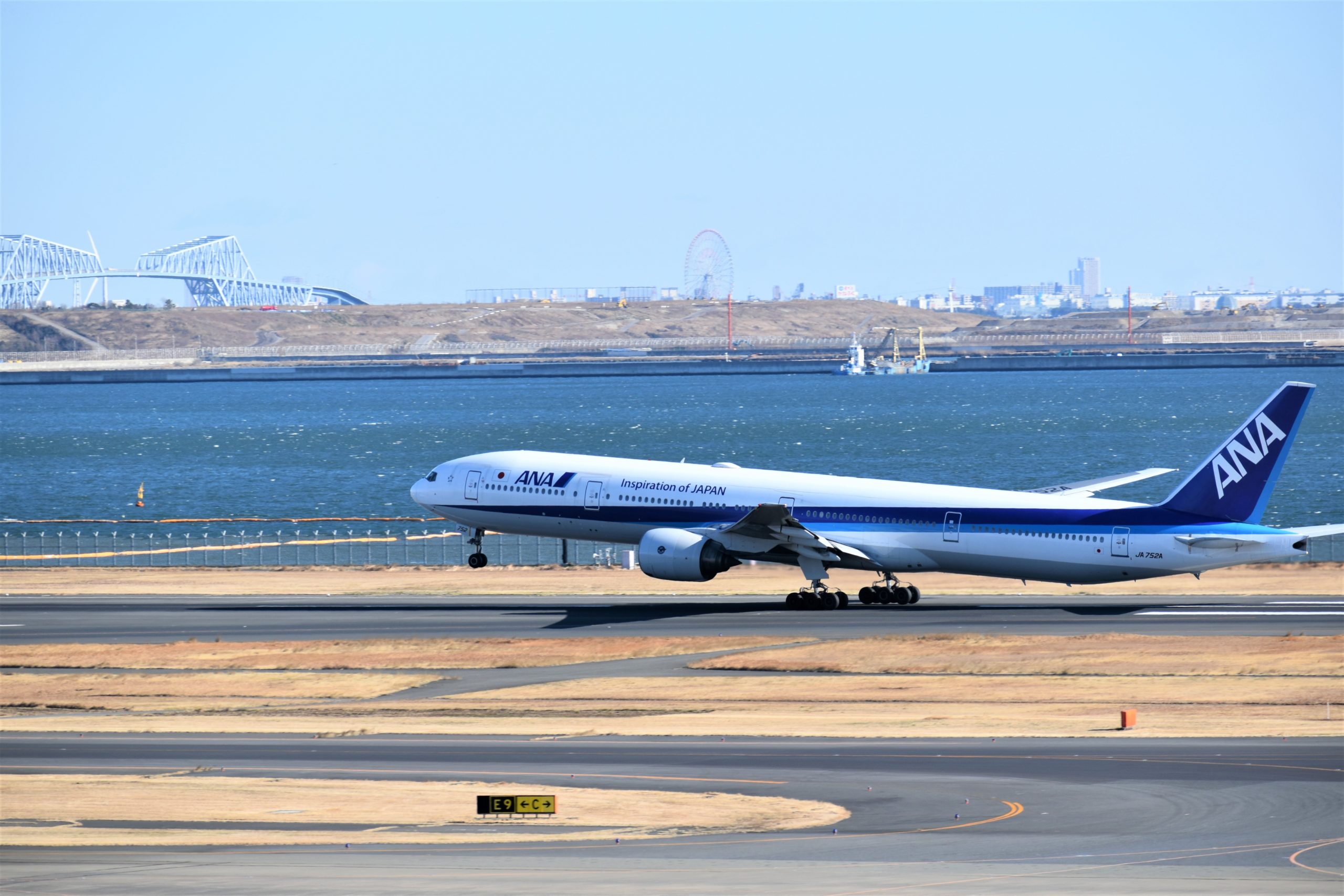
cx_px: 672
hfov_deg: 8.1
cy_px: 448
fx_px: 9520
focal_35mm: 255
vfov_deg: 5.4
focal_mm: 170
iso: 160
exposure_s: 1/500
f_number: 8
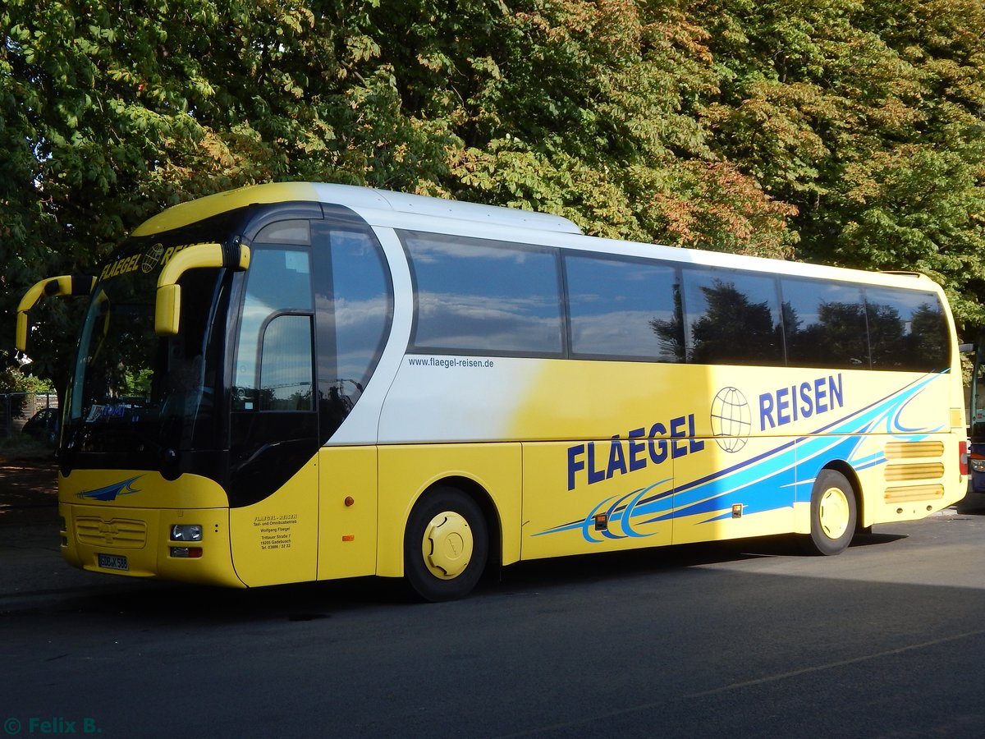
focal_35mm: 43
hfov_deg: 43.9
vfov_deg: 33.6
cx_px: 492
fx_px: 1224
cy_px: 370
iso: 125
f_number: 3.6
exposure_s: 1/800
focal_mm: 7.7
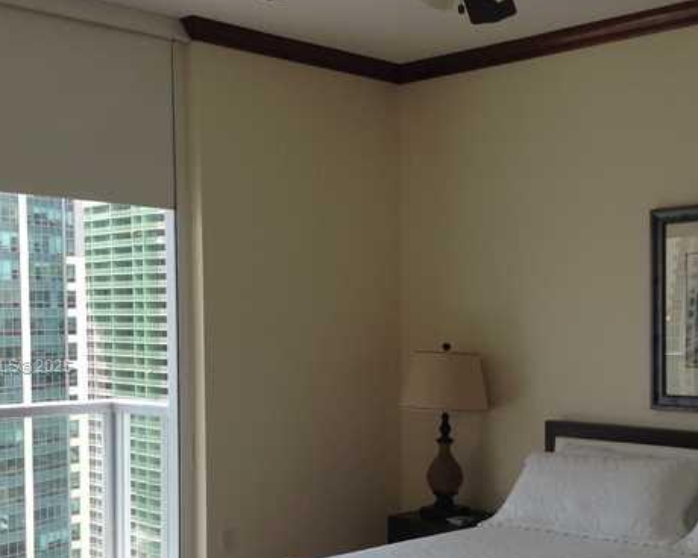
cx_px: 434
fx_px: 1157
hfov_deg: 33.4
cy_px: 367
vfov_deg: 27.0
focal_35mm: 56
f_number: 2.4
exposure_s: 1/120
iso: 32
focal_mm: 3.3
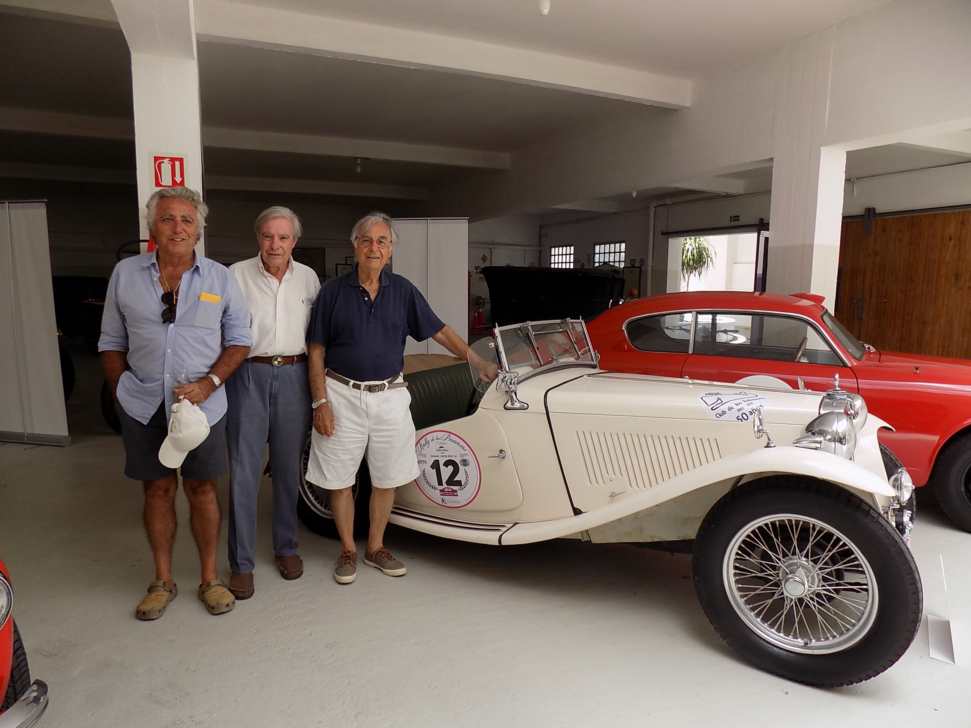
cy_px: 364
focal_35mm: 23
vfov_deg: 58.9
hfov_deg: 73.9
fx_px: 645
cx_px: 486
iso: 80
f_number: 3.1
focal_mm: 4
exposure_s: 1/100
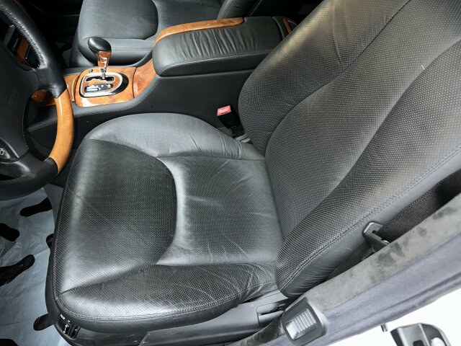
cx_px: 230
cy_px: 173
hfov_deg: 71.6
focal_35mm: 24
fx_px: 320
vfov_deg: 56.8
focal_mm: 6.86
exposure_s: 1/13
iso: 160
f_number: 1.78
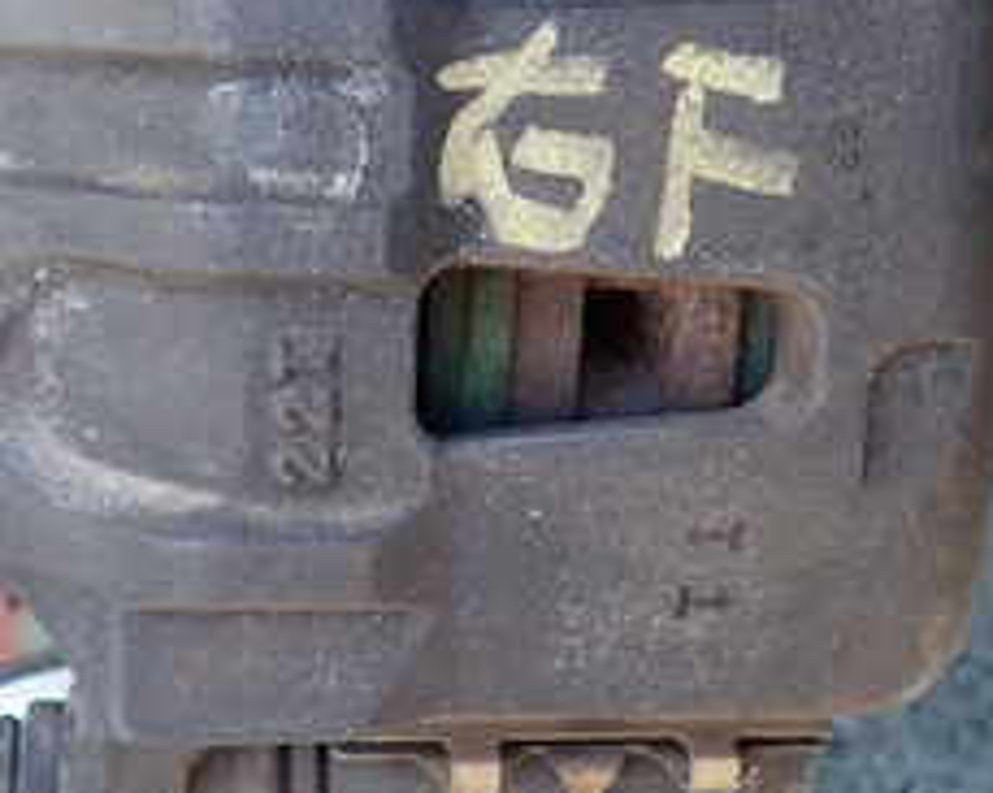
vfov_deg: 23.2
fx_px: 1880
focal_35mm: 64
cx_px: 399
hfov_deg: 29.5
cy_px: 65
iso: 200
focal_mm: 4.5
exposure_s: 1/125
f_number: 2
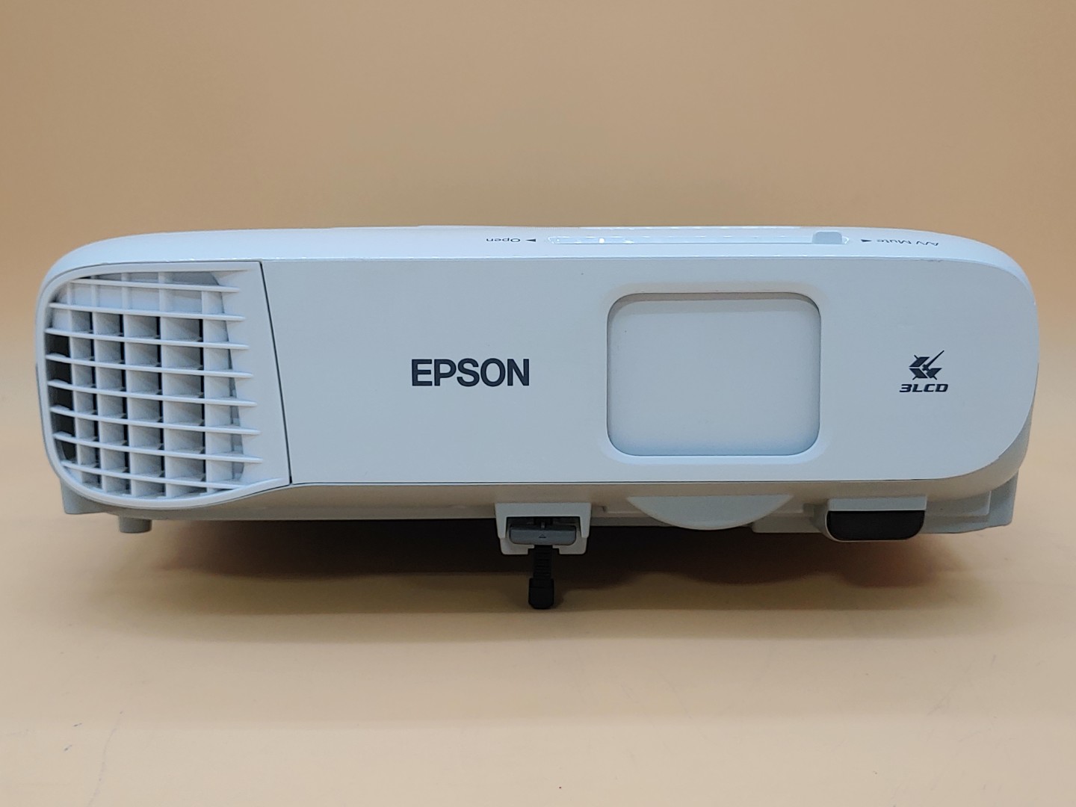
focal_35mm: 41
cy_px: 404
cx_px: 538
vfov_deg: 35.1
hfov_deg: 45.8
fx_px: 1274
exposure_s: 1/97
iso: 50
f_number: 1.8
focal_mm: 4.36
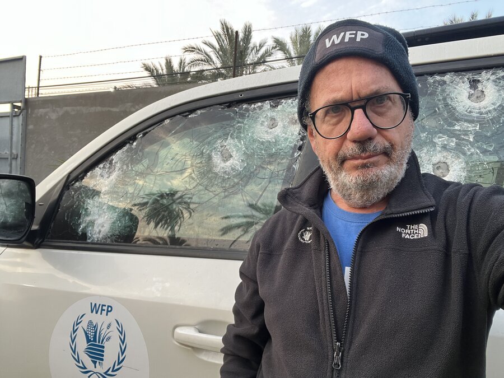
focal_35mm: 23
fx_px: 335
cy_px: 189
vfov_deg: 58.9
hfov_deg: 73.9
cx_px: 252
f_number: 2.2
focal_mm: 2.71
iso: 100
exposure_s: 1/60
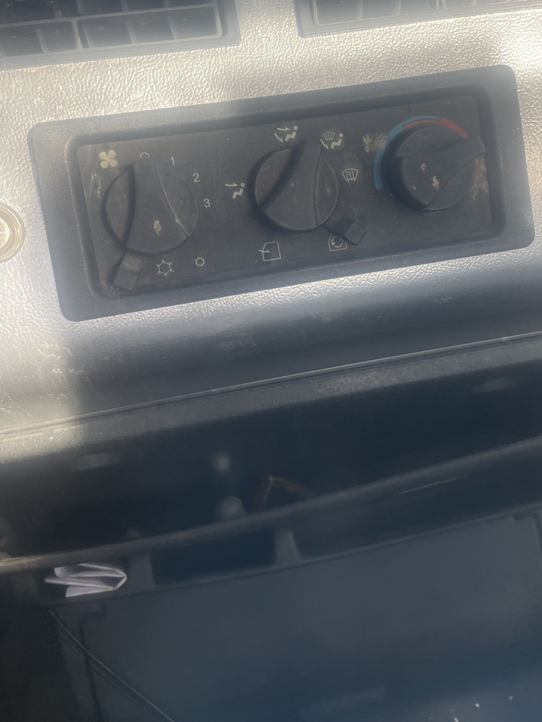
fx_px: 710
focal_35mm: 34
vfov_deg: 53.4
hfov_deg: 41.5
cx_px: 341
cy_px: 275
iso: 32
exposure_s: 1/416
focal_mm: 4.2
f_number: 1.6
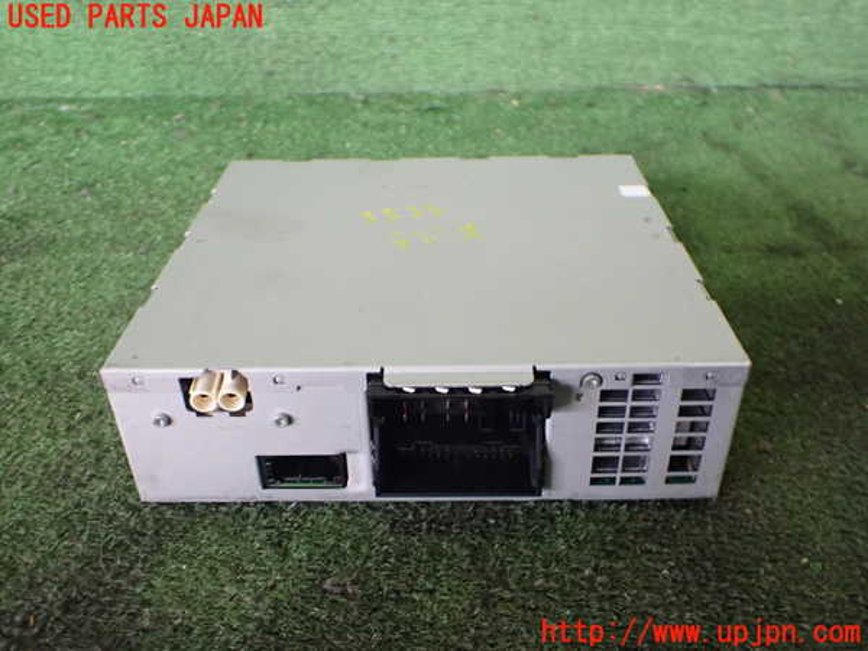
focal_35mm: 30
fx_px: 752
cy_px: 326
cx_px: 434
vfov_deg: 46.8
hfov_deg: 60.0
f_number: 2.3
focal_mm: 5.4
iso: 800
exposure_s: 1/100
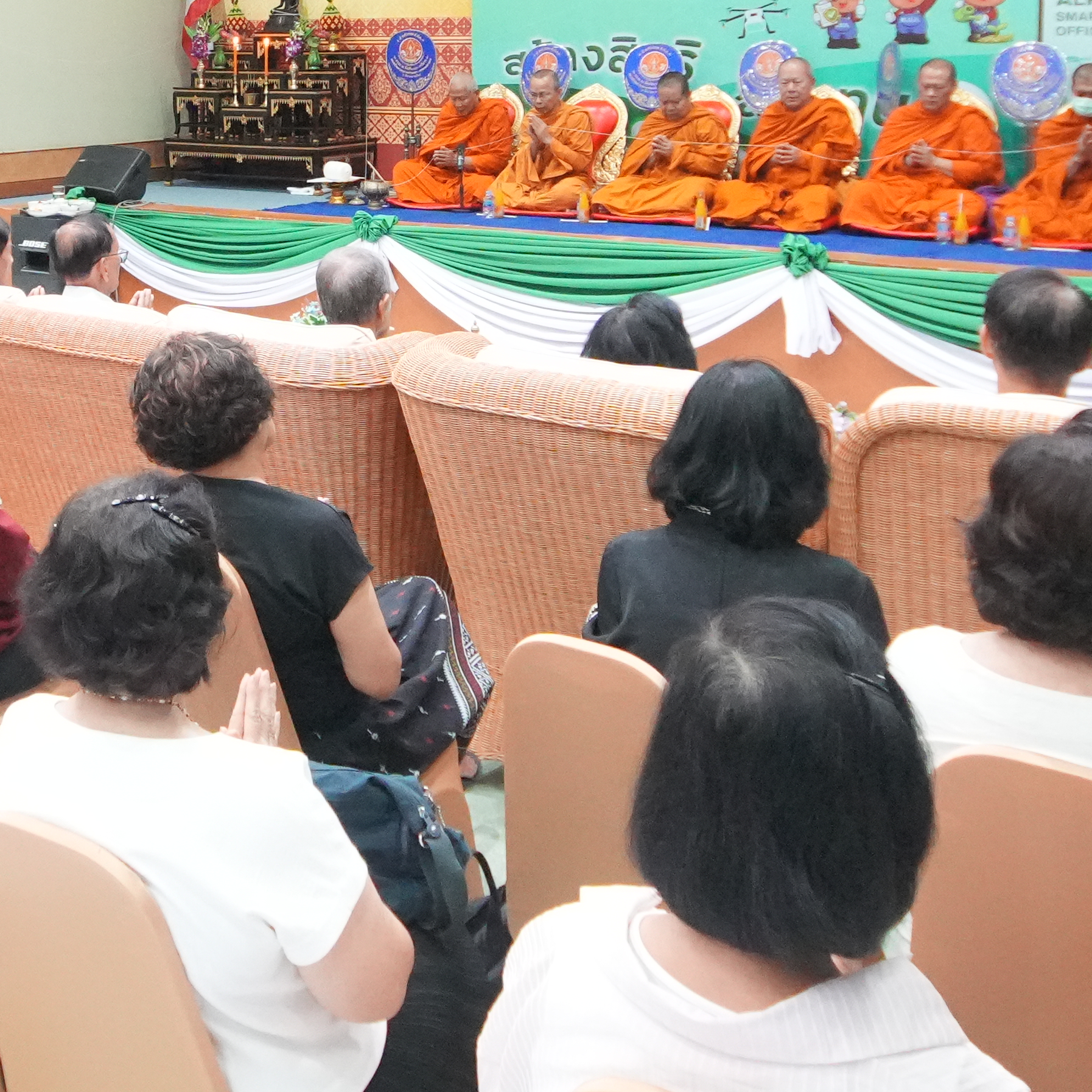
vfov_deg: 36.6
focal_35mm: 44
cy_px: 173
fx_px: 1570
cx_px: 164
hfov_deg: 36.5
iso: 5000
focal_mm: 10
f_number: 5
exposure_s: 1/60
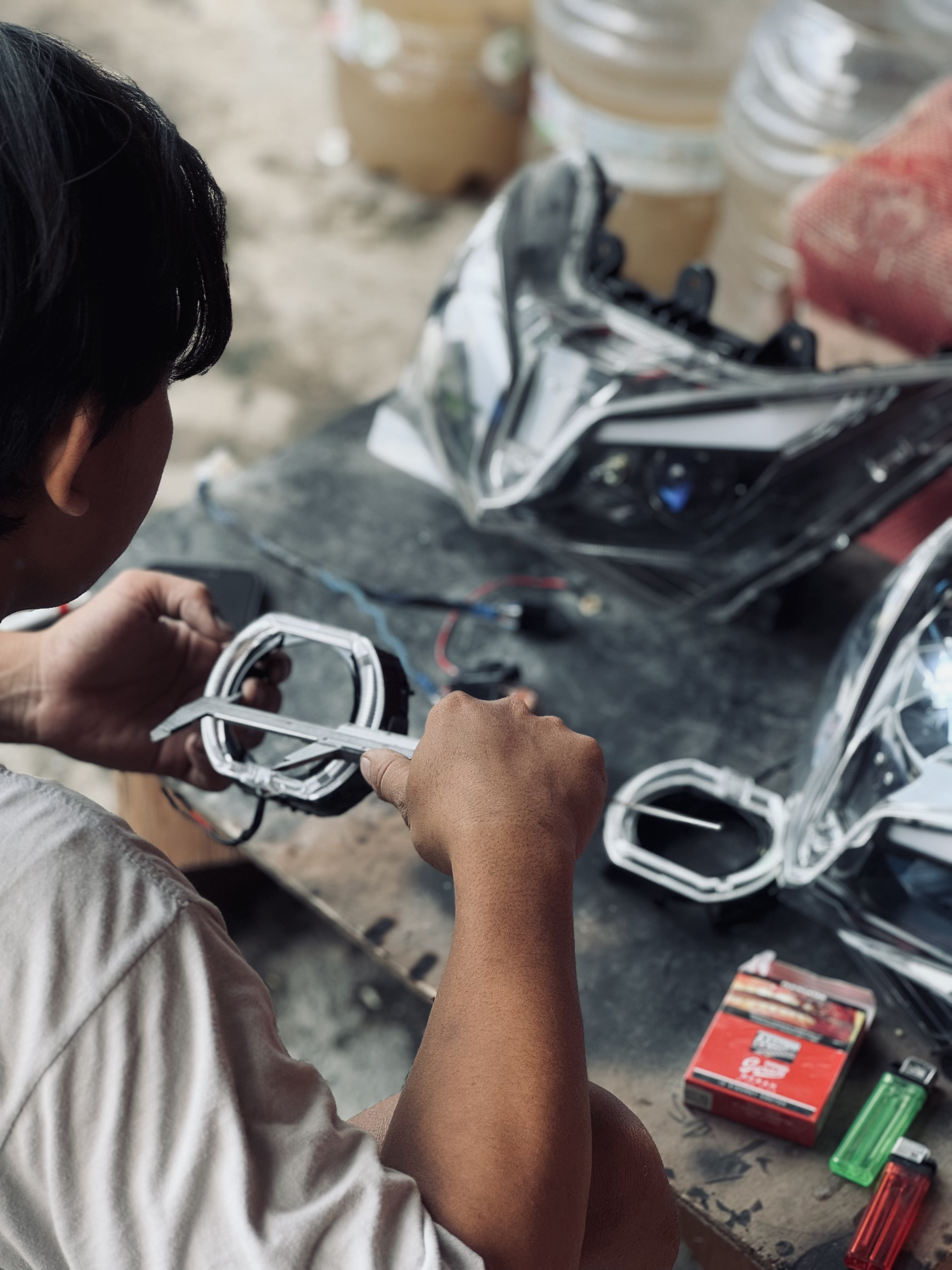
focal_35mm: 77
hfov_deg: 19.1
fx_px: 2824
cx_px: 476
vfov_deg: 25.3
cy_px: 635
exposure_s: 1/99
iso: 80
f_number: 2.8
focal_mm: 9
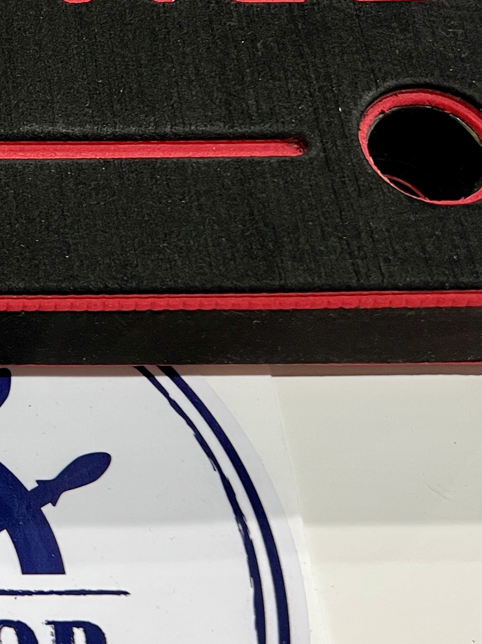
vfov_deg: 28.5
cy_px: 260
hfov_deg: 19.7
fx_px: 1263
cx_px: -168
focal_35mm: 68
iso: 80
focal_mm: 5.7
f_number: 1.5
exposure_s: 1/50
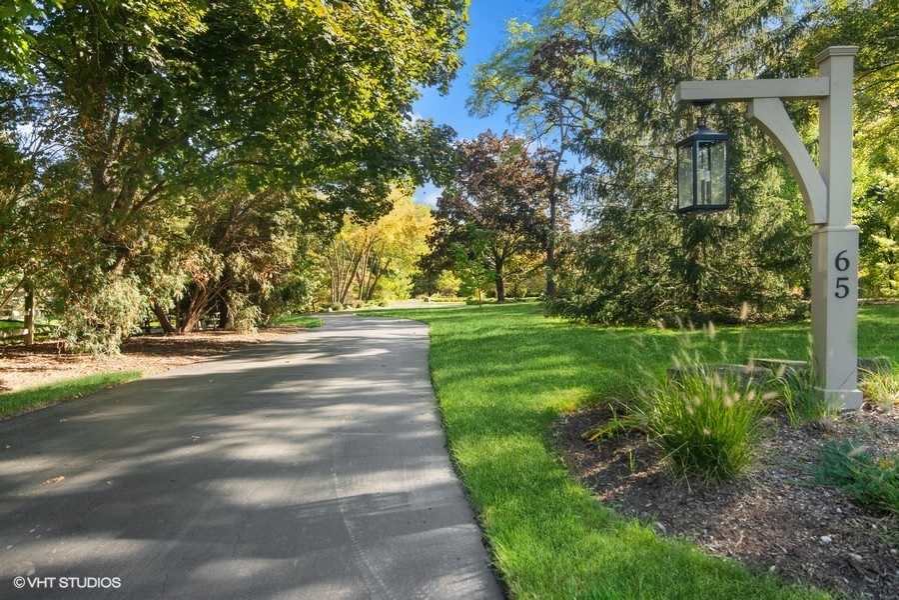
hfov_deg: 73.7
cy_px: 300
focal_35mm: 24
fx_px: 599
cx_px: 450
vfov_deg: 53.1
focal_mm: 16
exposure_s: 1/125
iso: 200
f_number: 8
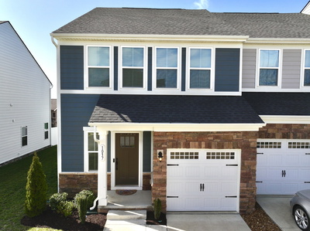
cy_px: 116
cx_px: 155
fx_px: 215
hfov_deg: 71.7
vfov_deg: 56.7
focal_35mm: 24
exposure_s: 1/100
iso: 100
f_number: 4
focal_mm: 12.29
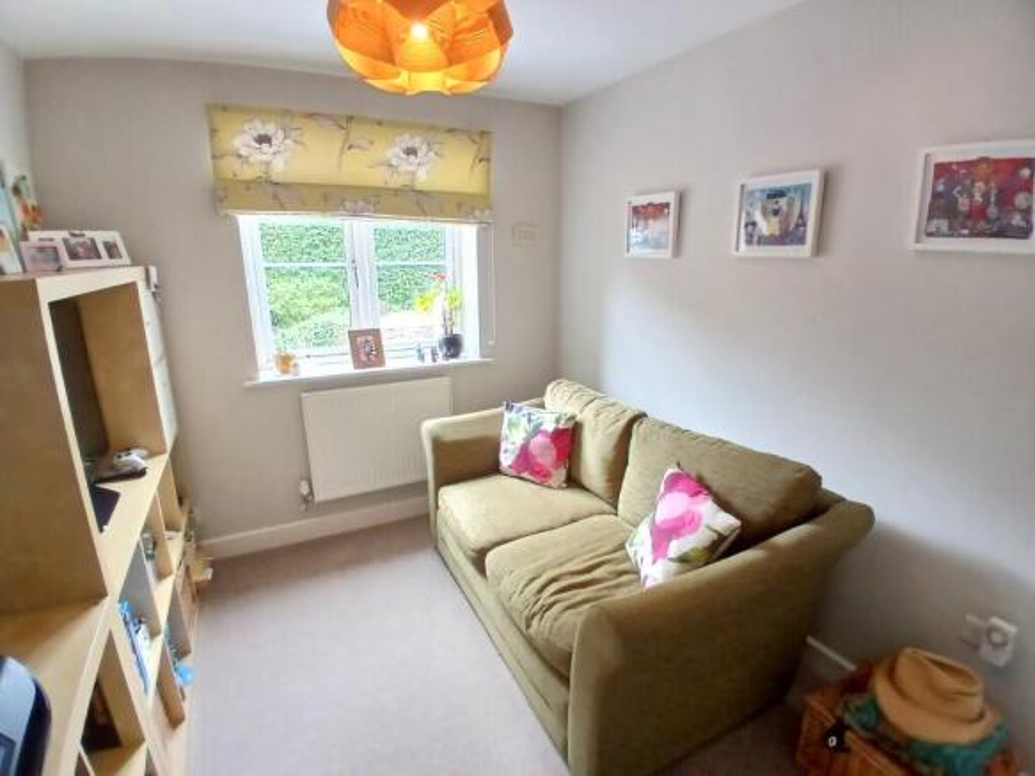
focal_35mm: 17
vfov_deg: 74.7
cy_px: 388
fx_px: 508
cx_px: 518
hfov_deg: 91.0
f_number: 2.2
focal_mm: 1.4
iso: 200
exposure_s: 1/33.3
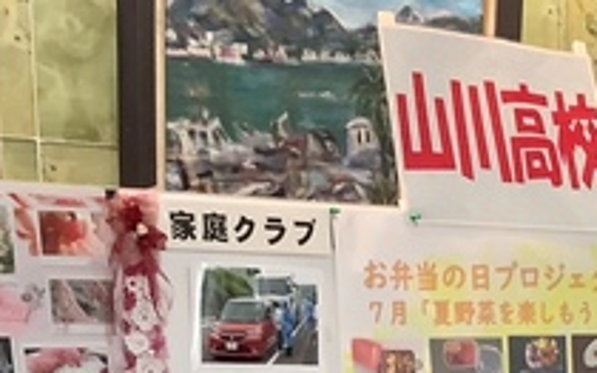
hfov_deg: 20.6
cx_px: 443
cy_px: 678
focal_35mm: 100
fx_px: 1626
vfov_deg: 12.0
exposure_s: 1/60
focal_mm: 3.3
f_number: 2.4
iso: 250
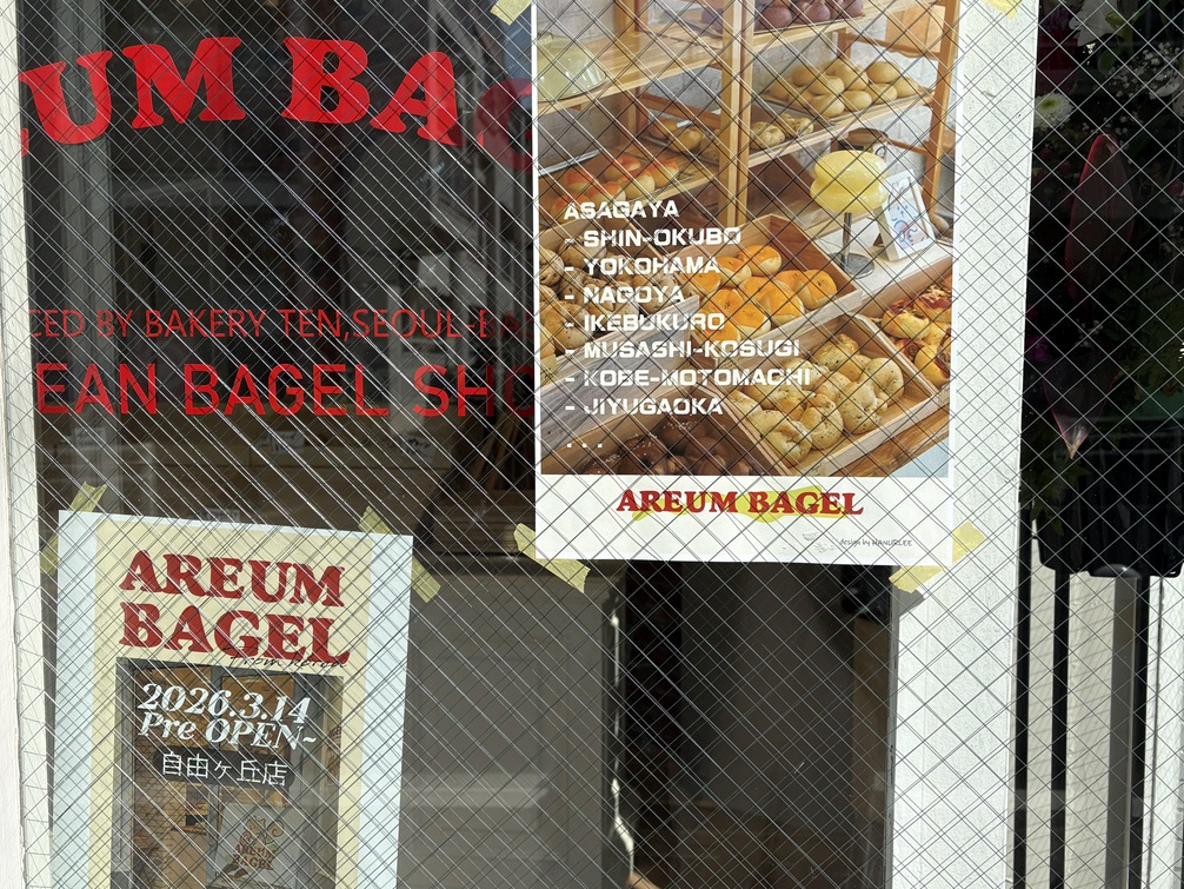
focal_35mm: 31
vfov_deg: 45.5
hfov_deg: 58.3
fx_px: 1061
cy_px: 450
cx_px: 584
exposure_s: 1/3831
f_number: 1.6
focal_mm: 5.96
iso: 50
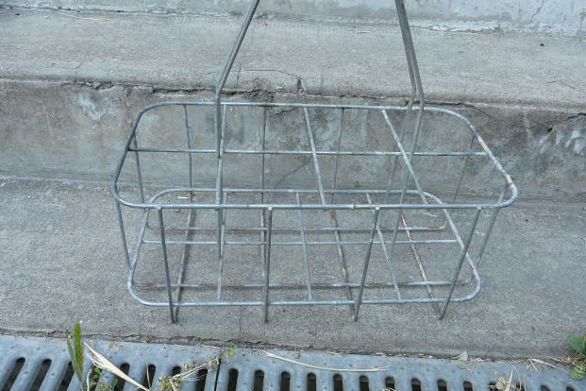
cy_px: 166
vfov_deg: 43.5
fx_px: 488
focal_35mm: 30
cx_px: 293
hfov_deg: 61.9
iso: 100
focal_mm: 4.6
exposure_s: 1/125
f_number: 3.6
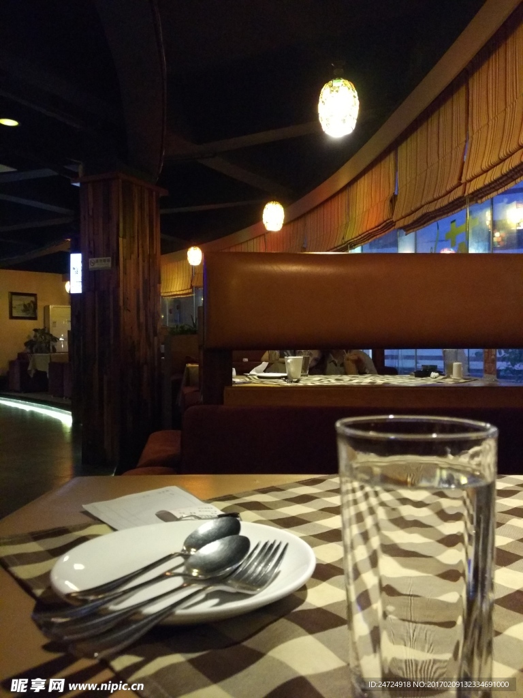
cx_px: 262
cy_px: 349
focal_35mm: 30
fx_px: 604
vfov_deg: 60.0
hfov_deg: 46.8
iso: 1880
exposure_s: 1/12
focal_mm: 4.12
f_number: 2
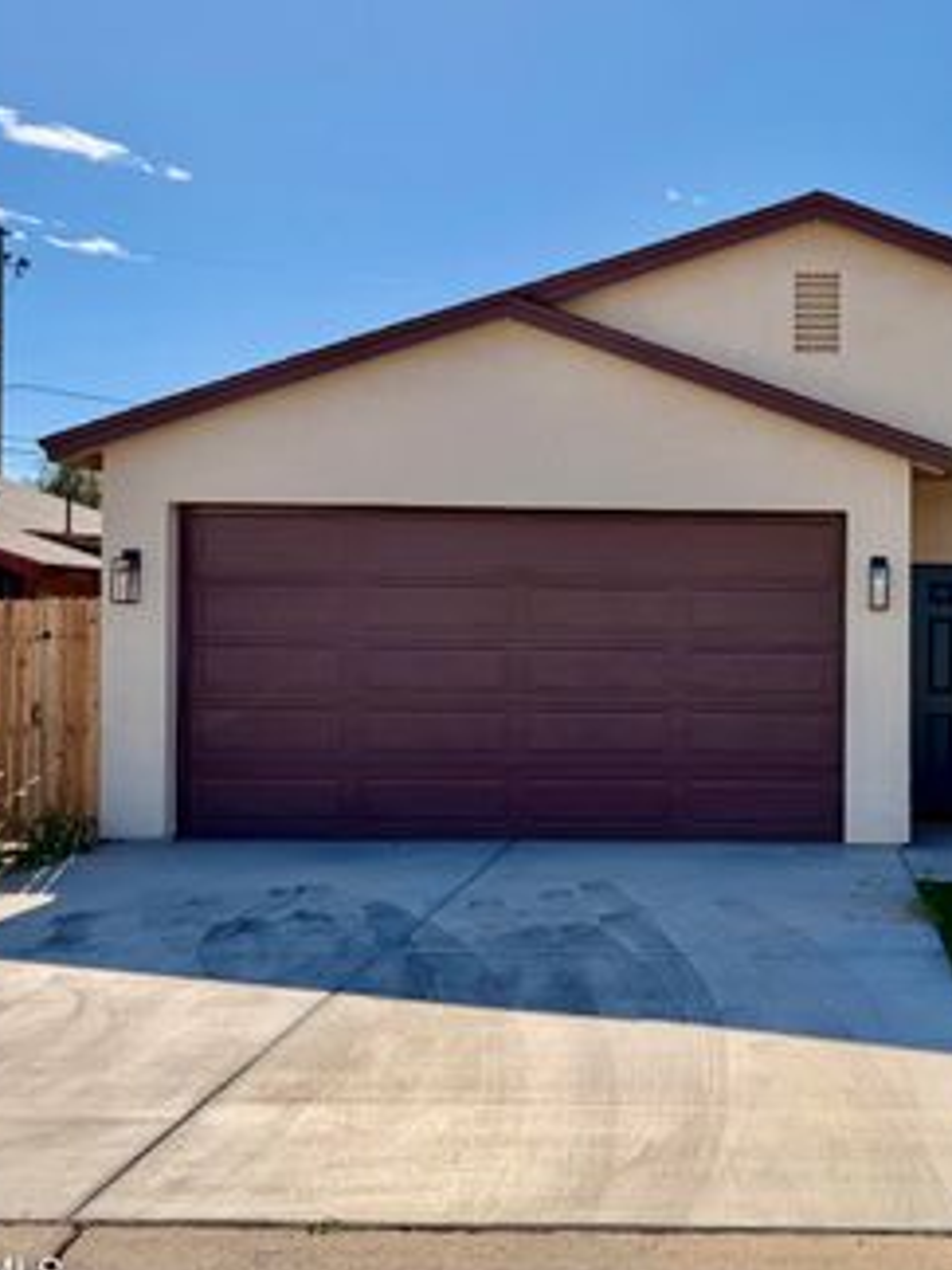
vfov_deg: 50.1
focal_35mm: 37
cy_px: 606
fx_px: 1357
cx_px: 795
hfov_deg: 37.0
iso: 80
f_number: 1.78
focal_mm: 6.76
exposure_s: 1/5714
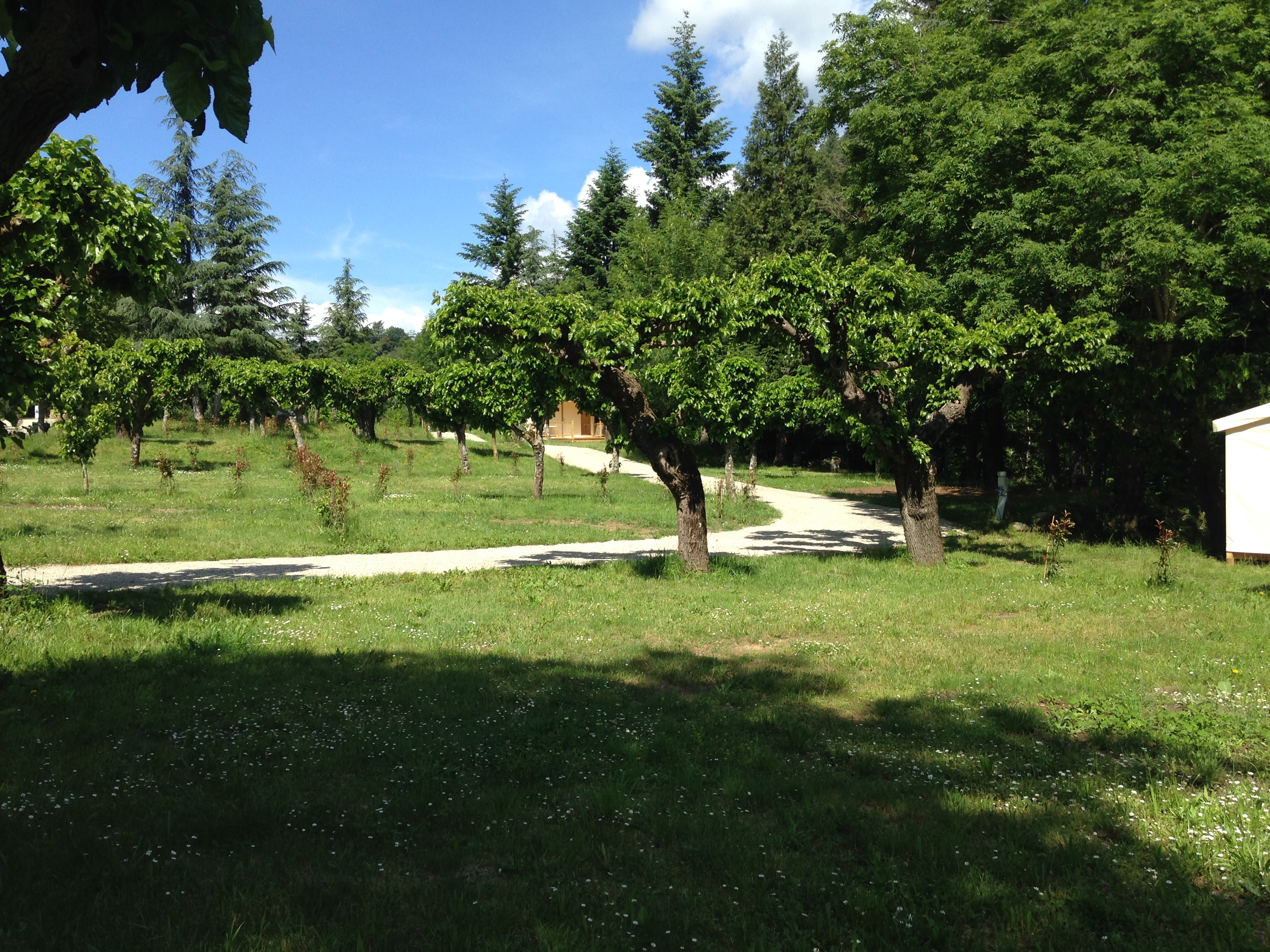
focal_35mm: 33
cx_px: 635
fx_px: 1211
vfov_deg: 42.9
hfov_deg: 55.4
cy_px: 476
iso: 50
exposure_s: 1/935
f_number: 2.4
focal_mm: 4.12
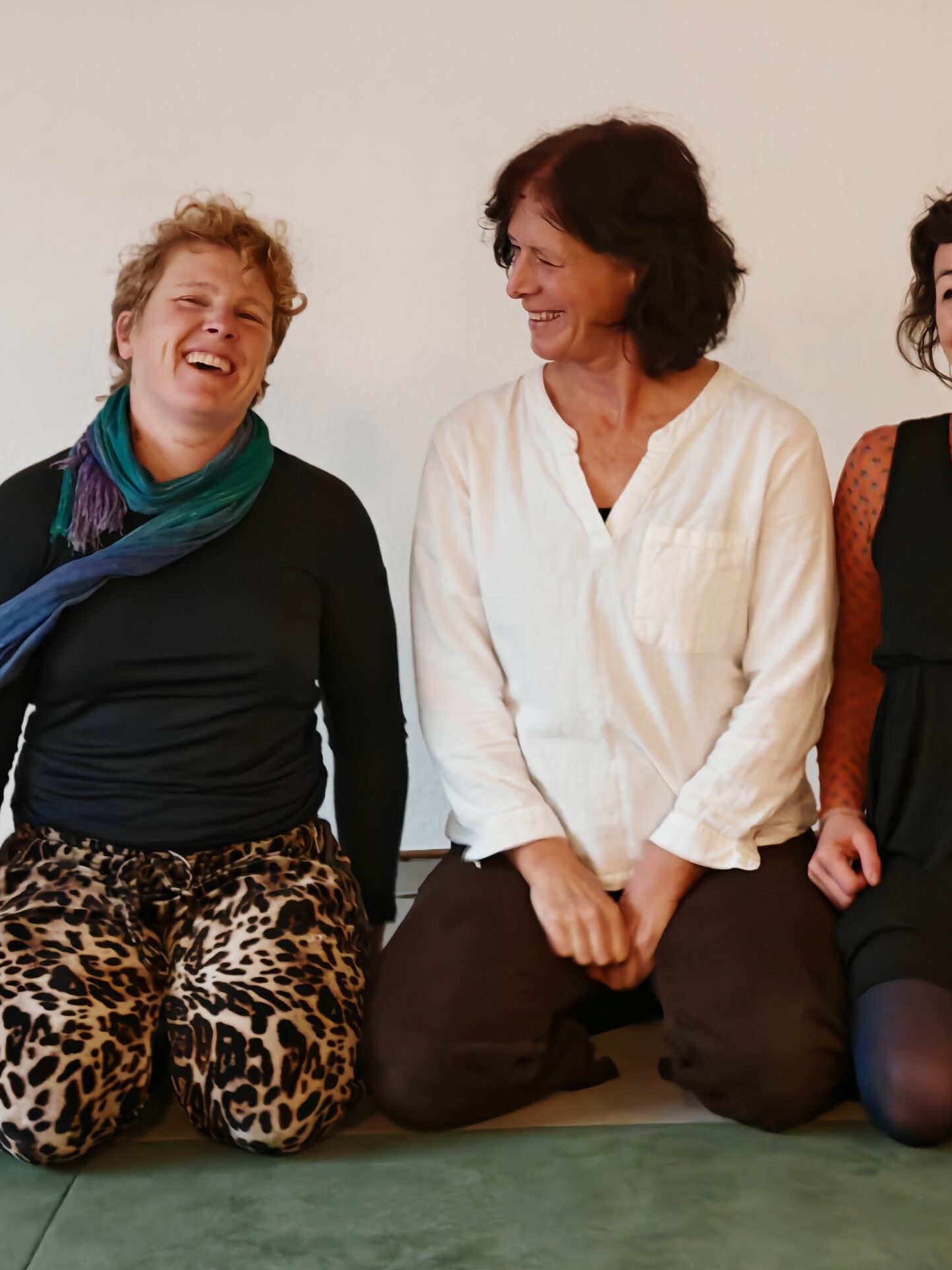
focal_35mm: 127
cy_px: 636
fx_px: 4657
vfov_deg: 15.5
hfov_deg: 11.7
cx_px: 598
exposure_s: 1/25
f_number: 3
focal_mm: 14.92
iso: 1250
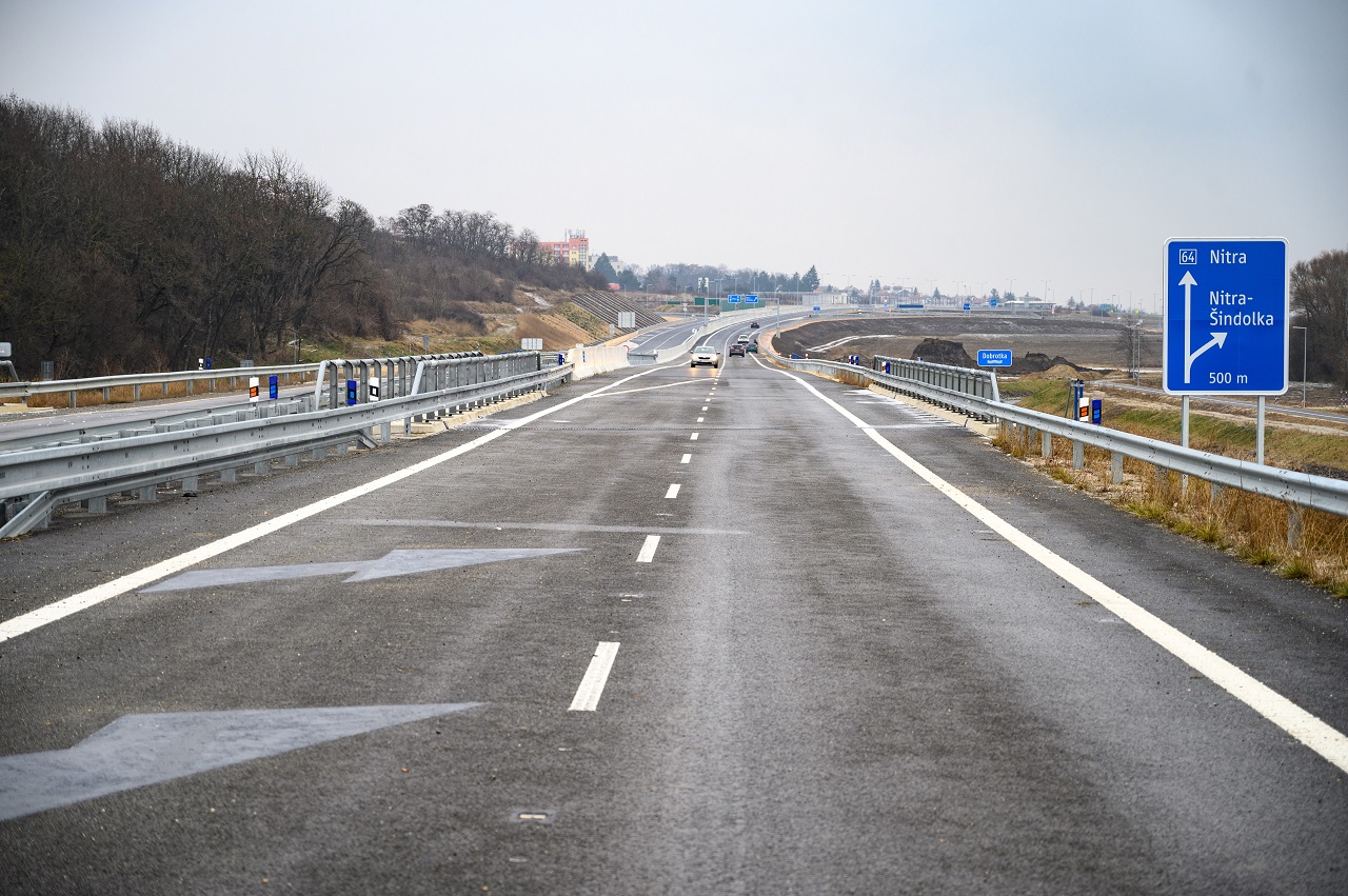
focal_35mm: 70
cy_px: 448
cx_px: 674
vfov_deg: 19.4
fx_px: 2619
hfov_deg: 28.9
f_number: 4
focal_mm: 70
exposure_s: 1/200
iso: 200
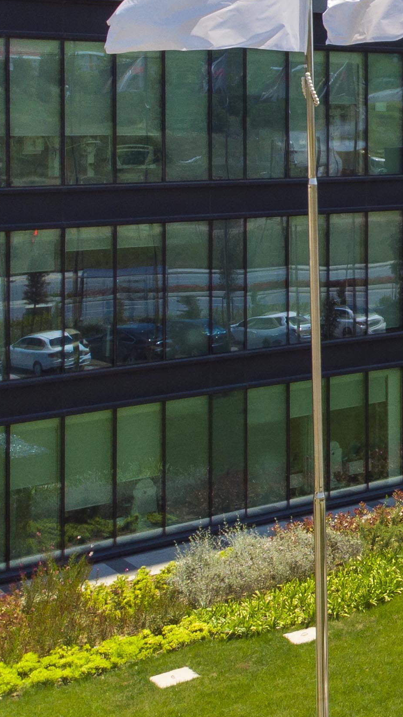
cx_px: 802
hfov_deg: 15.2
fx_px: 1216
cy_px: 141
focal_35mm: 64
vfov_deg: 31.9
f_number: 2.8
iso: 100
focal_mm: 4.5
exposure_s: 1/1000
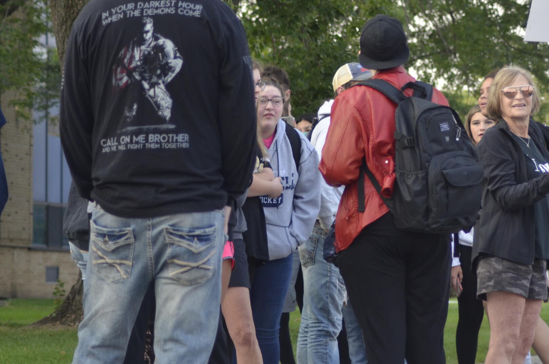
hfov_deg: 12.4
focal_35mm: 166
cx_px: 429
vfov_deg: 8.2
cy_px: 114
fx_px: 2527
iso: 400
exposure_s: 1/250
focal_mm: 70
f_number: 4
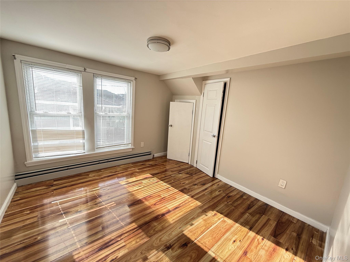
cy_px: 131
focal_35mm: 14
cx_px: 175
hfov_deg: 102.1
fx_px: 142
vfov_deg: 85.7
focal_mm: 2.22
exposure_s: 1/102
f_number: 2.2
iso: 50
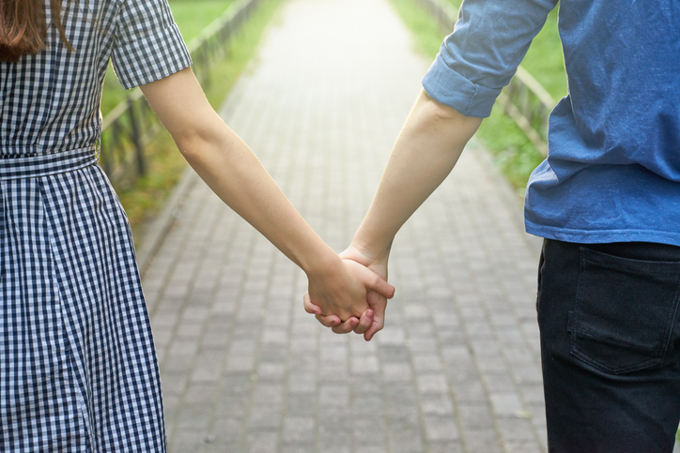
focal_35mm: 75
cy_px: 226
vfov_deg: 18.2
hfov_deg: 27.0
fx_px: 1417
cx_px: 340
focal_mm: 75
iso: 640
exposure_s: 1/250
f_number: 4
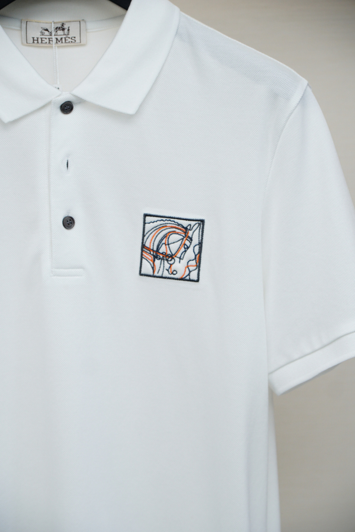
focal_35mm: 105
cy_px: 266
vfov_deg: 19.5
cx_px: 178
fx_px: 1553
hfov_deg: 13.0
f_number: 4
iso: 250
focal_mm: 70
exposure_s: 1/250
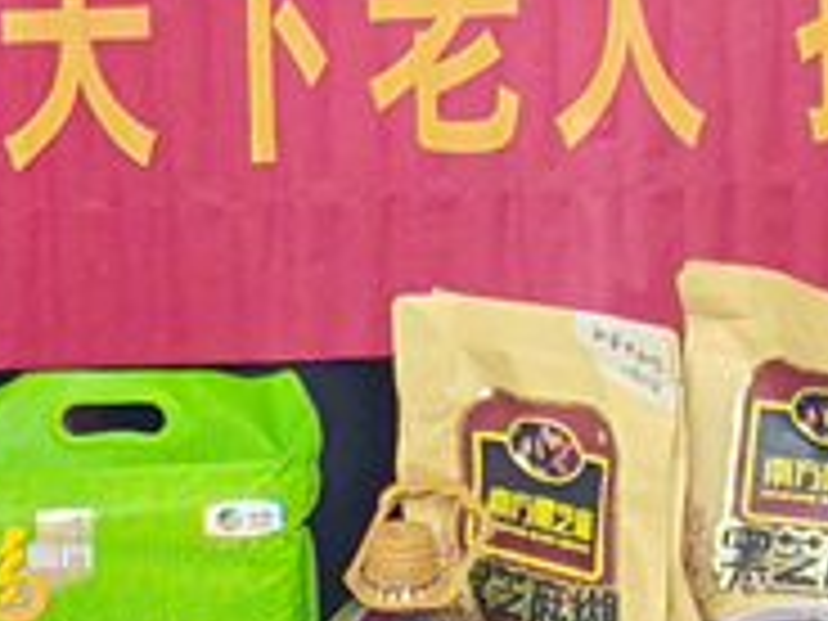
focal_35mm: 220
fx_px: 5262
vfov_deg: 6.7
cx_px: 464
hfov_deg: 9.0
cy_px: -220
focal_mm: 5.52
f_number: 1.95
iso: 500
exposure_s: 1/50
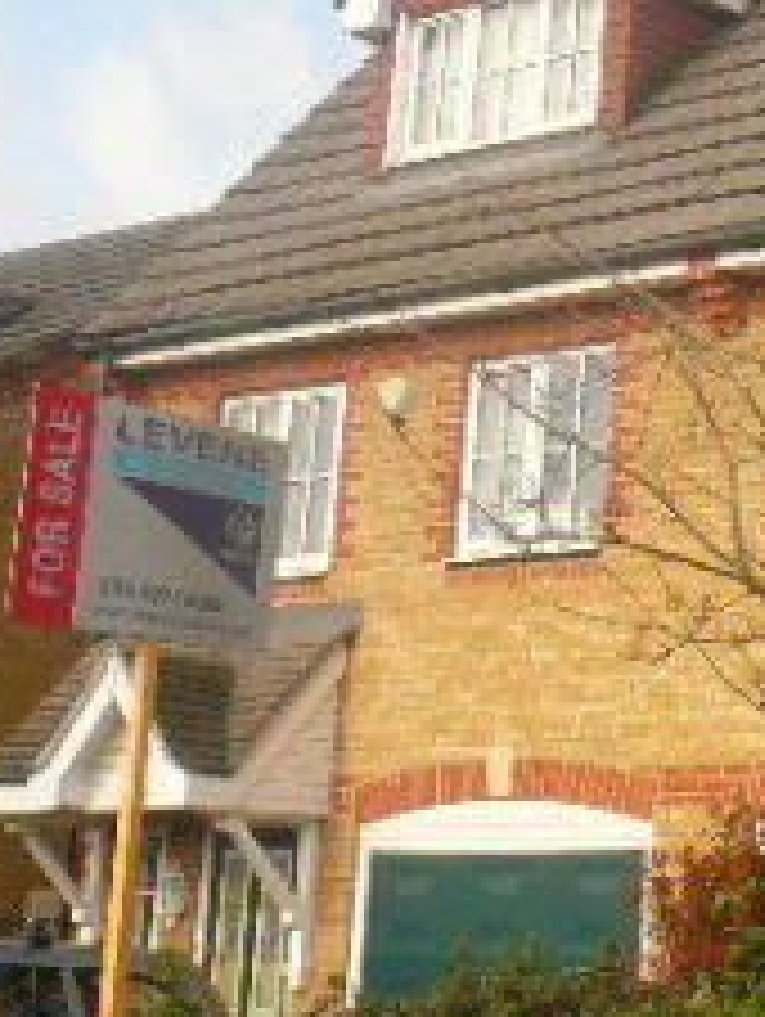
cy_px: 403
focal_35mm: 85
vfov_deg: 23.0
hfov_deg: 15.6
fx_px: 2500
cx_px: 1244
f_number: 8
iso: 200
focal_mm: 4.6
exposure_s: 1/200
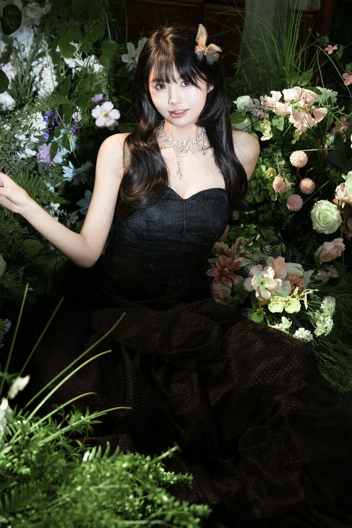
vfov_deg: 26.9
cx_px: 157
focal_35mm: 75
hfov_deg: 18.2
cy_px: 211
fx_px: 1100
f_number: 2.8
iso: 500
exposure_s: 1/160
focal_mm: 50
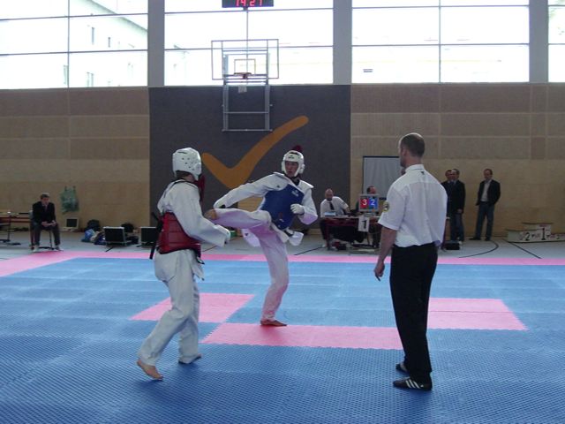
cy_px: 212
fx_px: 751
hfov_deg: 41.2
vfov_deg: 31.5
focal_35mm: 46
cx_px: 282
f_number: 3.1
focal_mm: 9.5
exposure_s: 1/500
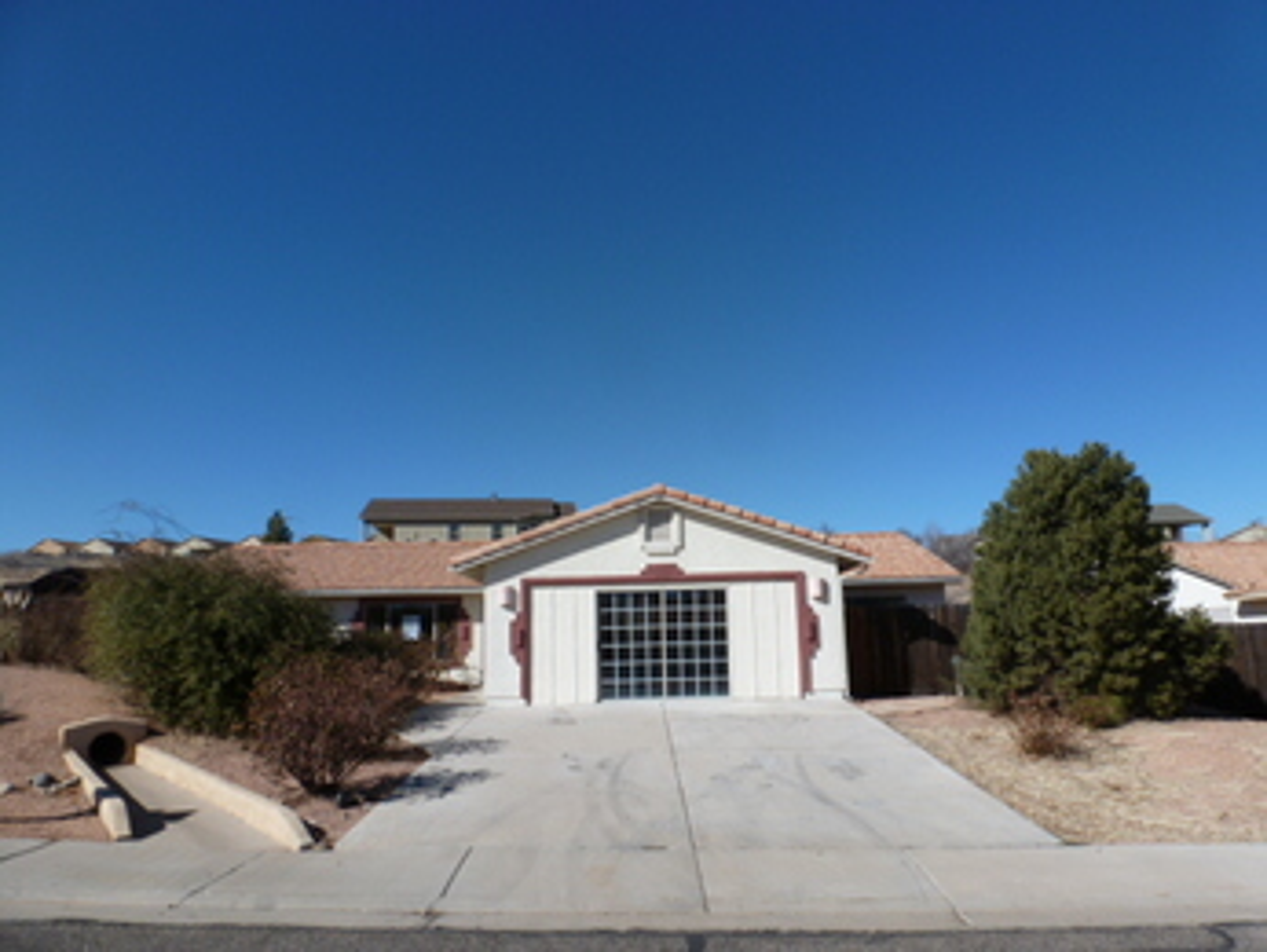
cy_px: 476
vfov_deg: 56.9
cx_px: 634
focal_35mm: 24
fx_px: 879
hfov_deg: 71.6
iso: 100
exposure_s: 1/500
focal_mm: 4.3
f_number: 5.6
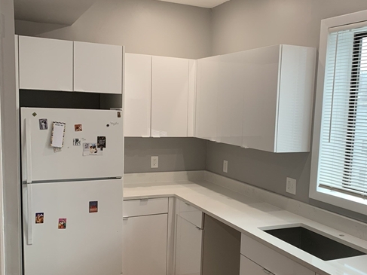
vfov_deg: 35.0
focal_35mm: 41
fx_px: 435
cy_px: 166
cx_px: 216
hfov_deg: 45.6
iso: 80
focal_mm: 4.25
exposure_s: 1/120
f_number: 1.8
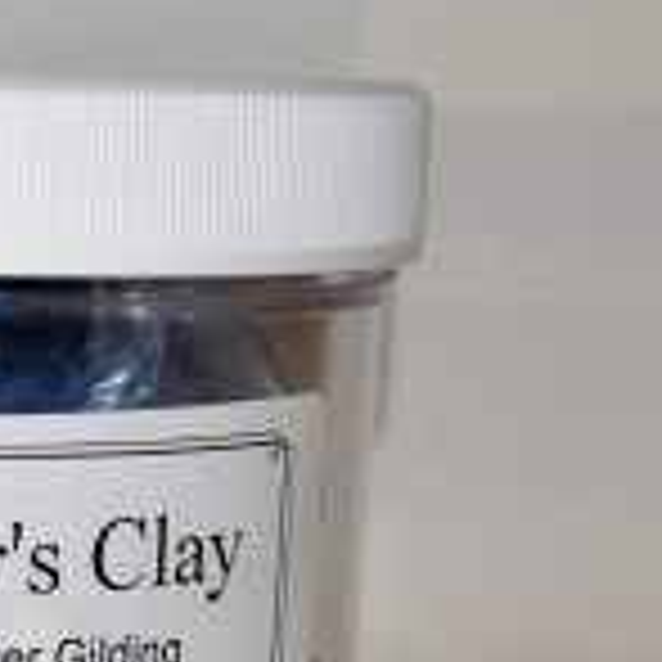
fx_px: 3159
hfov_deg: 11.1
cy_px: 630
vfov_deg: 11.9
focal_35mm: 146
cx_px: -576
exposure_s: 1/125
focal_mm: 28
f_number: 9
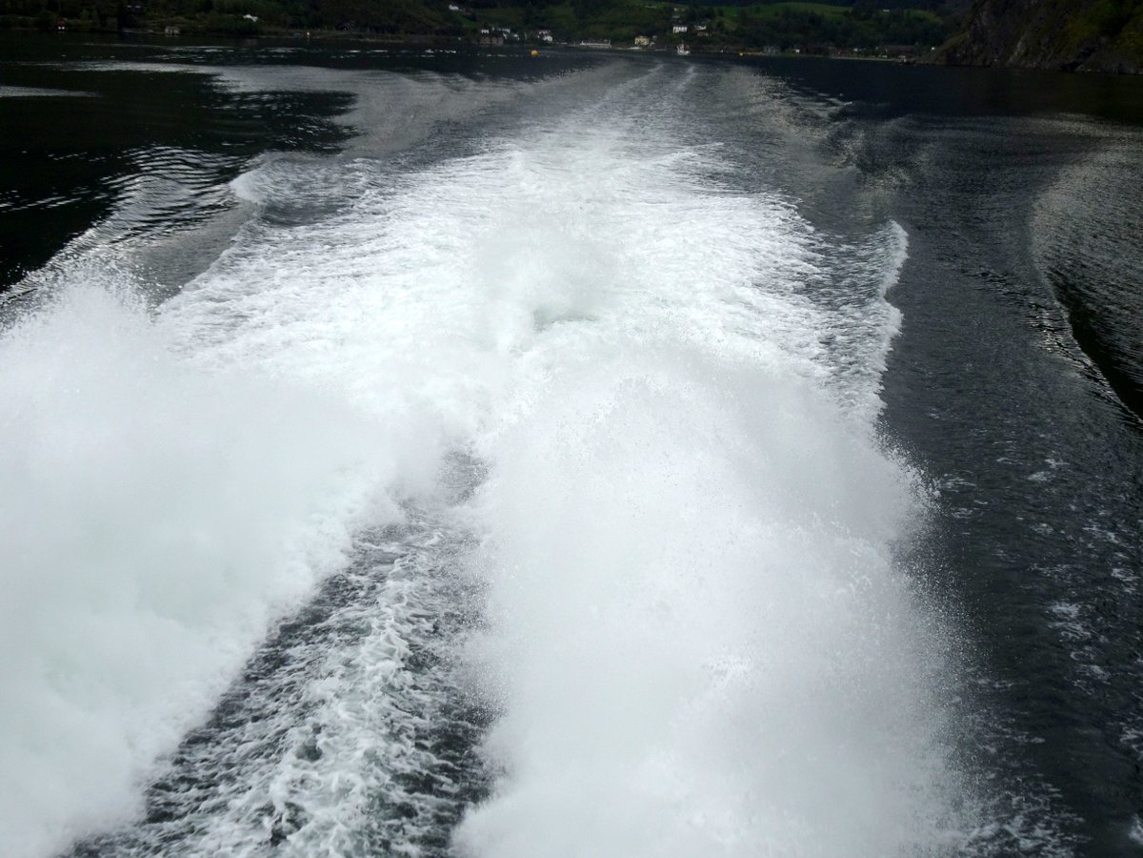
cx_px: 572
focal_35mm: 50
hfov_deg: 38.2
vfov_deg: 29.1
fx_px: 1651
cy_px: 429
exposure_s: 1/400
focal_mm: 8.51
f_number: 4.5
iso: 80
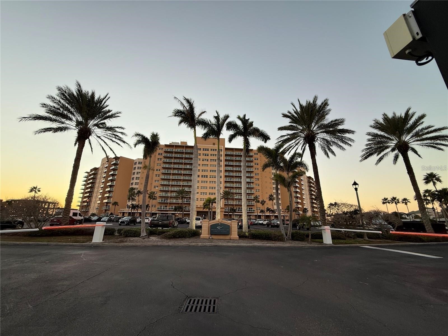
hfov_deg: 102.1
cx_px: 224
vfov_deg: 85.7
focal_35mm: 14
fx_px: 181
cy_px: 168
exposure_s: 1/99
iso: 64
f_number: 2.2
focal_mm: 2.22
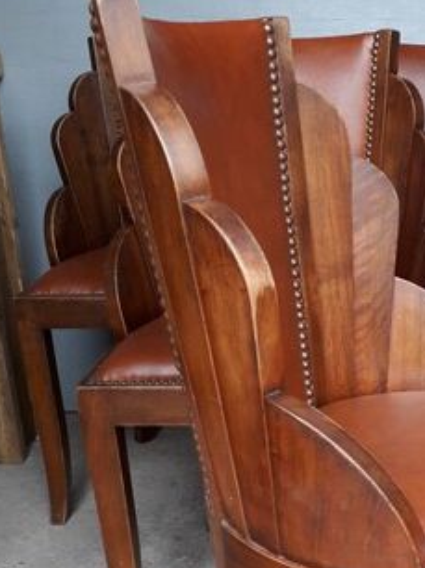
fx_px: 869
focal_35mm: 53
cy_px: 492
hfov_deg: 26.6
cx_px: 379
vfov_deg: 34.5
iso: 100
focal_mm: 3.6
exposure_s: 1/50
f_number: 1.9
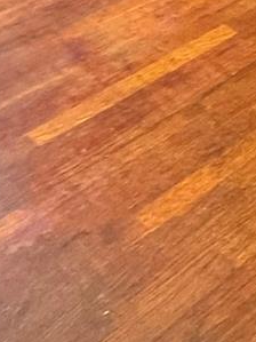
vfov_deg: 25.9
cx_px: 410
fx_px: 710
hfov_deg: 17.8
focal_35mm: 72
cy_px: 17
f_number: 2.2
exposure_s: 1/60
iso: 500
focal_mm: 2.22
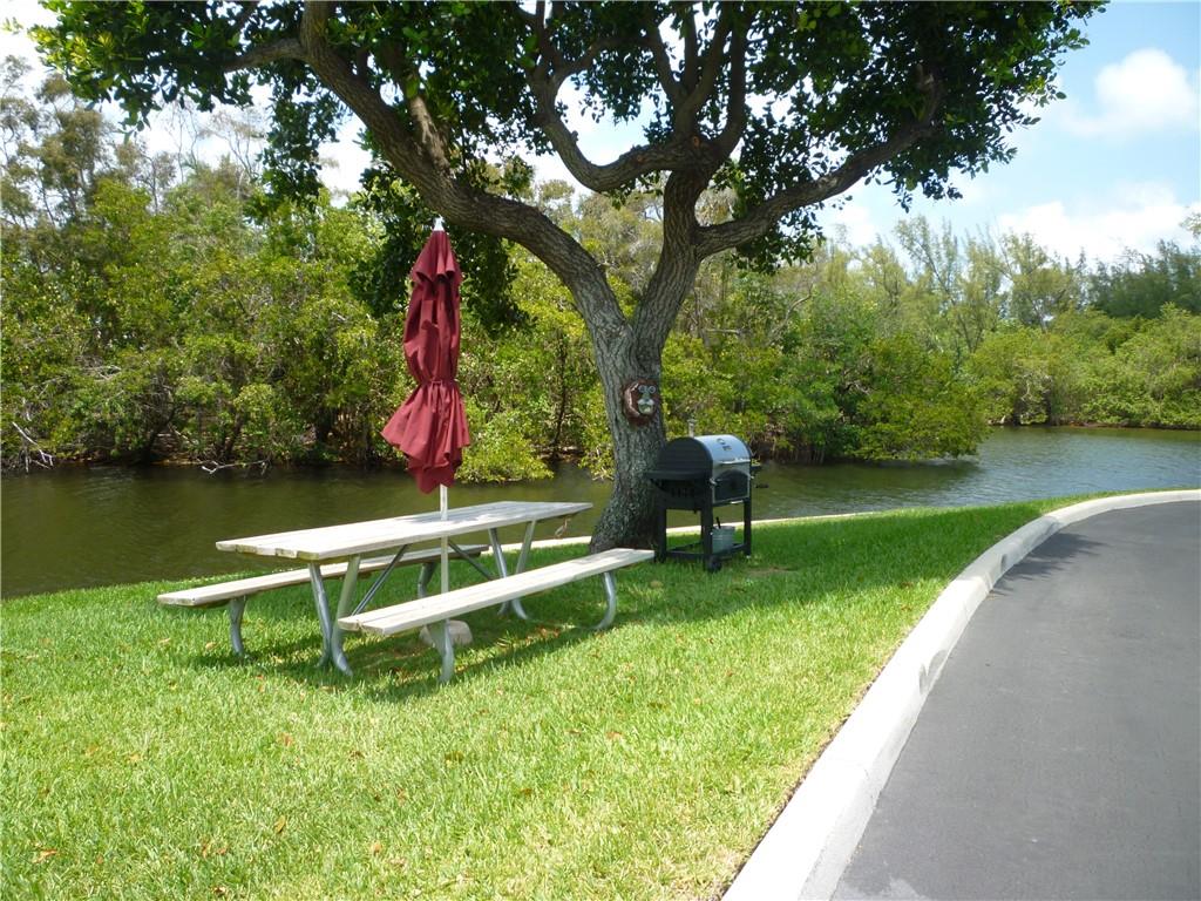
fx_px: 1006
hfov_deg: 61.7
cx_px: 600
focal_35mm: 29
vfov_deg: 48.2
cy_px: 450
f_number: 3.3
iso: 80
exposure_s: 1/400
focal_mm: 5.2
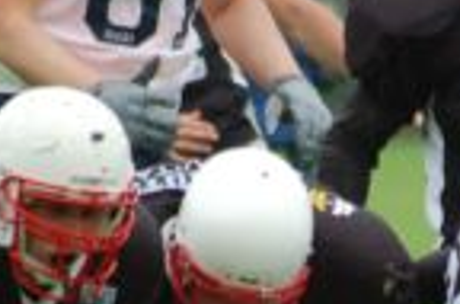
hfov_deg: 1.6
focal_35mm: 1274
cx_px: 417
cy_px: 384
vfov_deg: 1.1
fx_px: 16226
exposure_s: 1/800
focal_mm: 270
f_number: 5.6
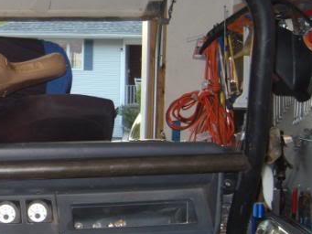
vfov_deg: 18.0
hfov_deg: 22.6
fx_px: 739
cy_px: 88
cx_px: -22
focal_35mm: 82
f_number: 2.8
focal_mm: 7.4
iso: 150
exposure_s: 1/30
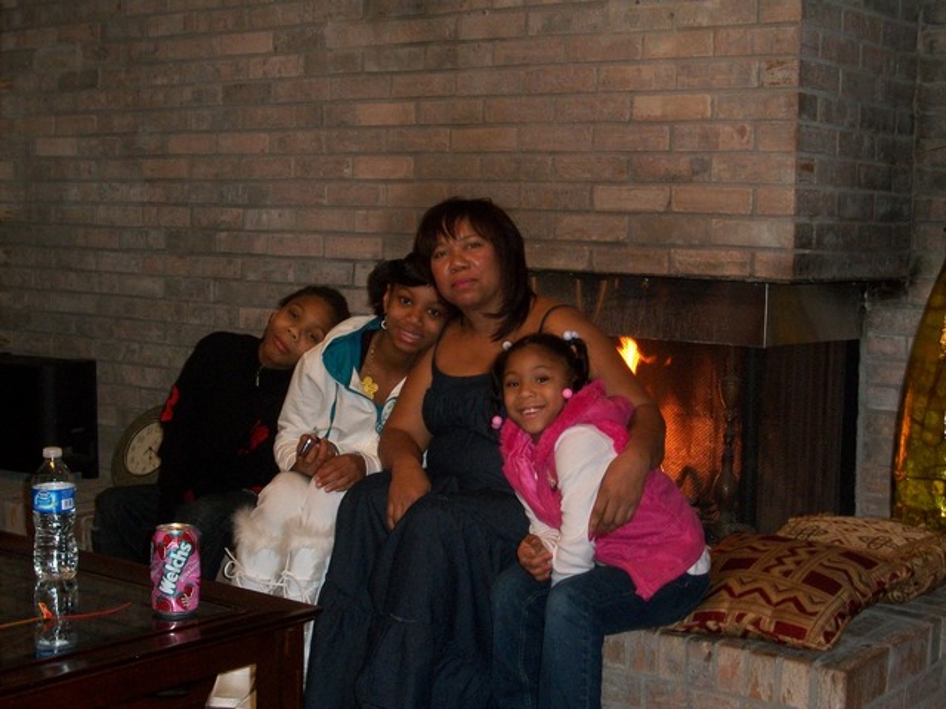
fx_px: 1476
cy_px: 354
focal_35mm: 54
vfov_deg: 27.0
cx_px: 473
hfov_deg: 35.5
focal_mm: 9.7
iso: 320
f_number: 4
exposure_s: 1/40
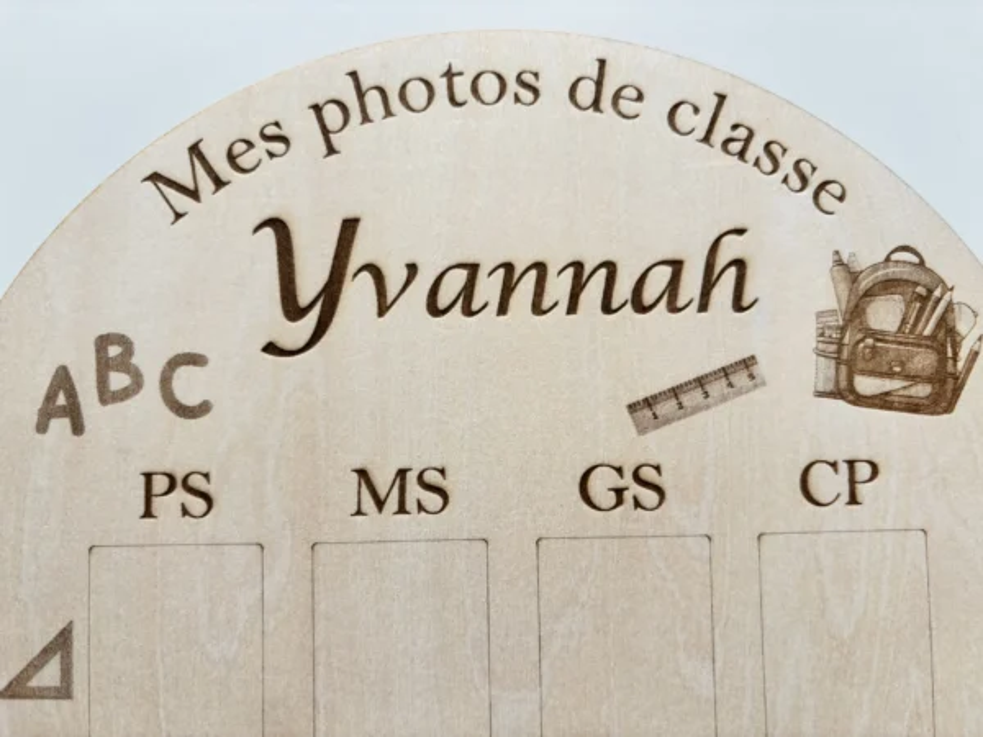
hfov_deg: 67.3
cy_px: 368
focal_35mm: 26
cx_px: 492
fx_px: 738
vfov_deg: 53.1
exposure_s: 1/195
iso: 40
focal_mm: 5.96
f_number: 1.6
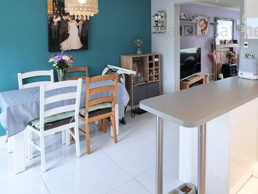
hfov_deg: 62.0
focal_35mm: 25
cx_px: 216
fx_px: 186
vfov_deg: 50.9
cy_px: 34
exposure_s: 1/100
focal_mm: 2.2
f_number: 2.2
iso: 64
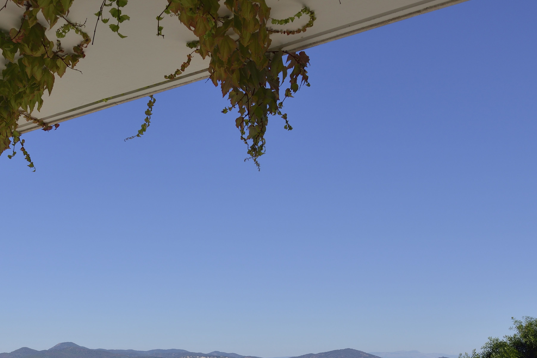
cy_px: 363
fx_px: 731
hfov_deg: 39.8
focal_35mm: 49
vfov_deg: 26.0
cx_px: 174
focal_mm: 24
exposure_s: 1/250
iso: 100
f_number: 11
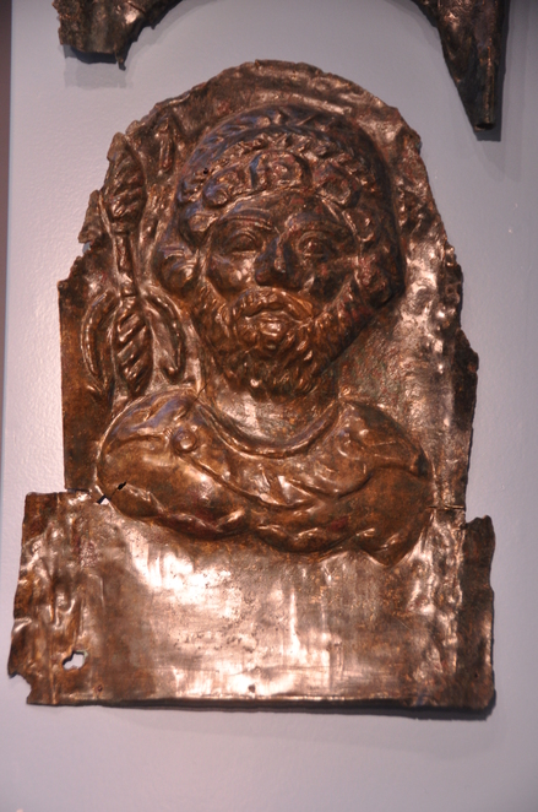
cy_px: 406
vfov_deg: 16.7
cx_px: 269
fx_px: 2767
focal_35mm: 123
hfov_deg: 11.1
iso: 640
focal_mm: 82
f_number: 5
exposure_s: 1/100
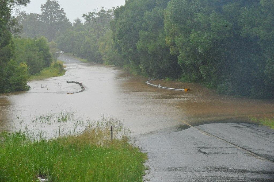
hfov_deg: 28.9
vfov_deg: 19.4
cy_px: 91
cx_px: 137
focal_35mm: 70
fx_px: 532
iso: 2000
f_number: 16
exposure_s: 1/1000
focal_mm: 70
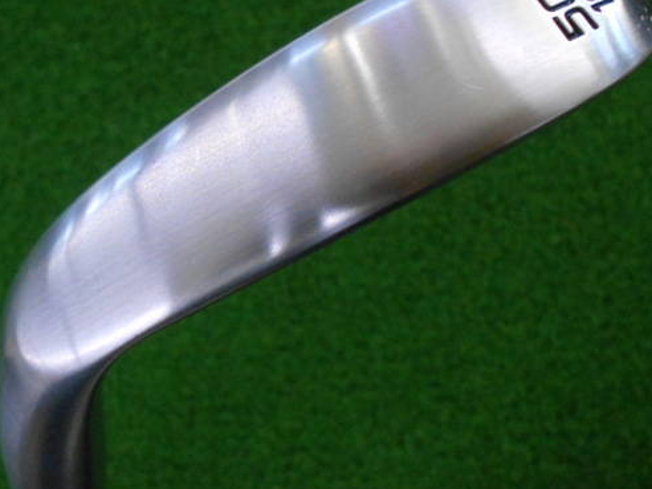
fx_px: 735
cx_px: 314
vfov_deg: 36.6
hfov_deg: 47.9
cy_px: 190
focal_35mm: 39
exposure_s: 1/250
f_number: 3.4
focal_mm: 5.1
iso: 640
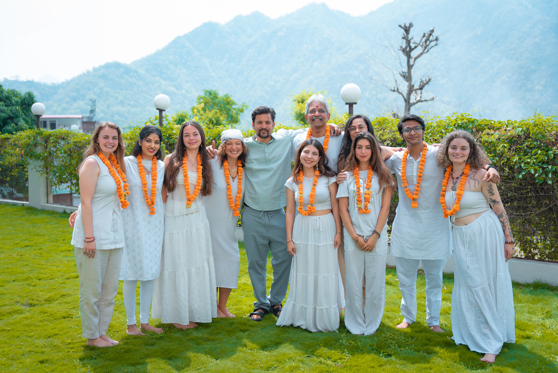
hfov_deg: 47.3
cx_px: 279
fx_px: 637
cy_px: 186
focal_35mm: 41
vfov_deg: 32.6
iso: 125
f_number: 2.8
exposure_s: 1/640
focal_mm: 41.1
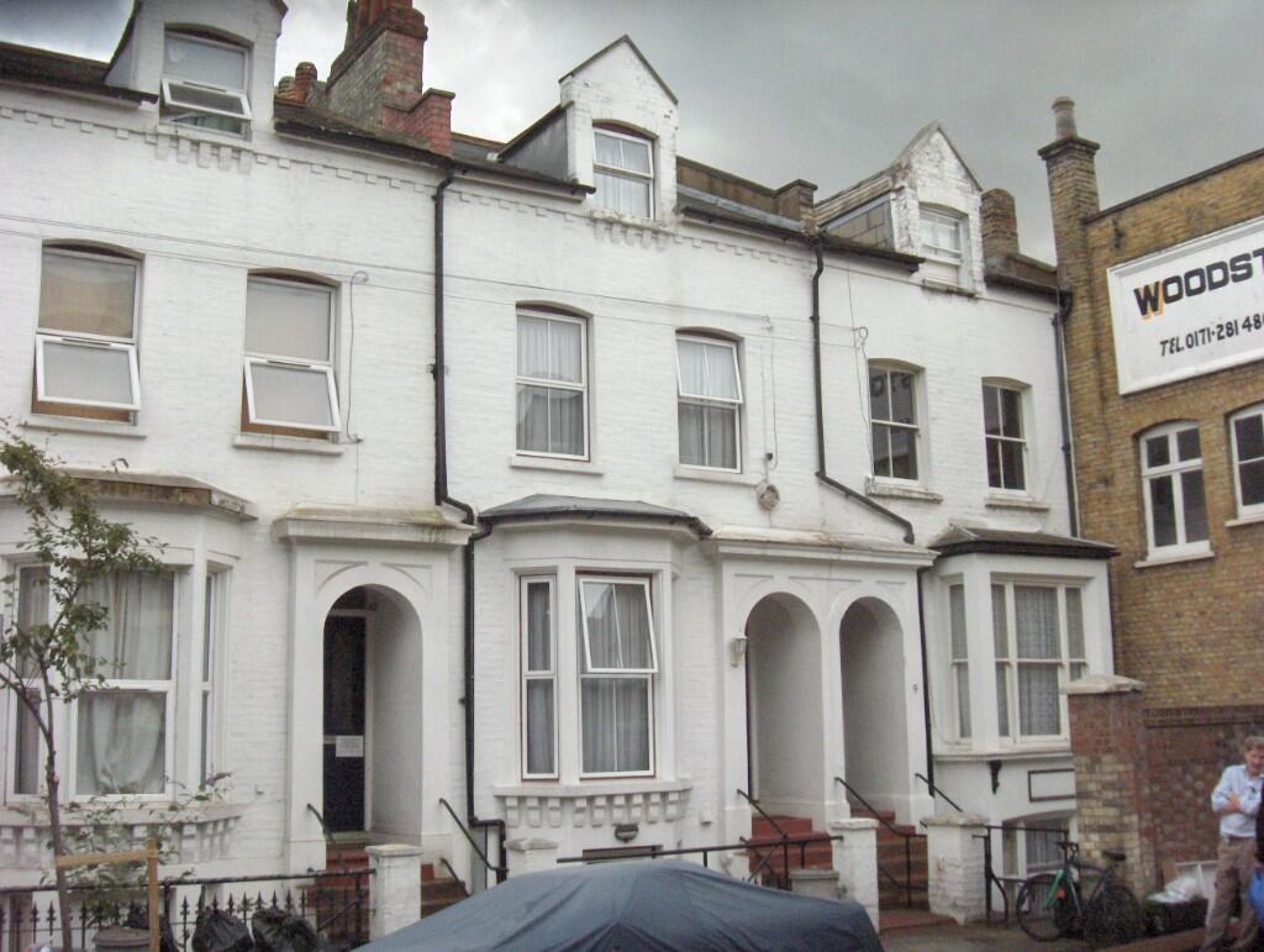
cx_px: 632
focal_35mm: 39
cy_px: 476
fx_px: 1426
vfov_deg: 36.9
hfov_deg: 47.8
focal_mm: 8
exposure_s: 1/1099
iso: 100
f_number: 4.8
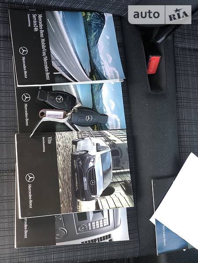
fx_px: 397
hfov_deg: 28.0
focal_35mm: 52
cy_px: 132
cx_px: 99
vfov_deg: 36.8
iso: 40
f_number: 2.4
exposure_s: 1/60
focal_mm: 6
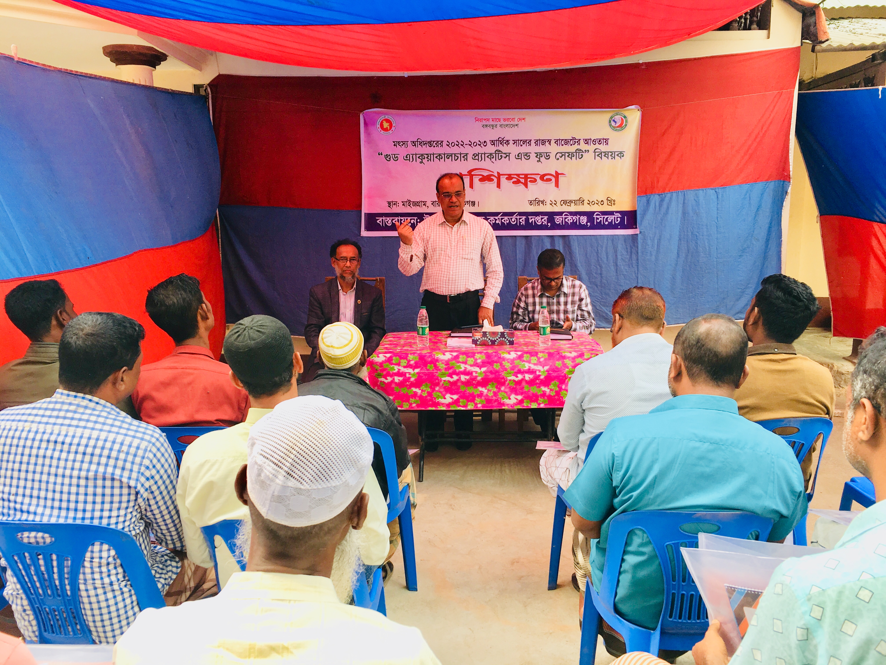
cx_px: 443
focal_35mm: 29
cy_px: 332
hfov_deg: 61.7
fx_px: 742
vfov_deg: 48.2
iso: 25
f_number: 2.2
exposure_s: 1/272
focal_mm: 4.15
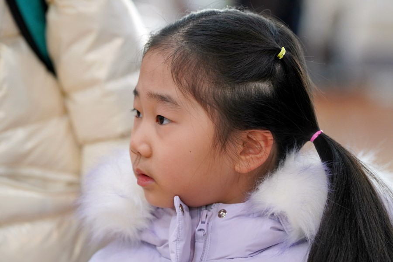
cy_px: 131
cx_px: 196
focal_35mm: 200
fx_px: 2183
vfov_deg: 6.9
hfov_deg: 10.3
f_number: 4
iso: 2500
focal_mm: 200
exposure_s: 1/250
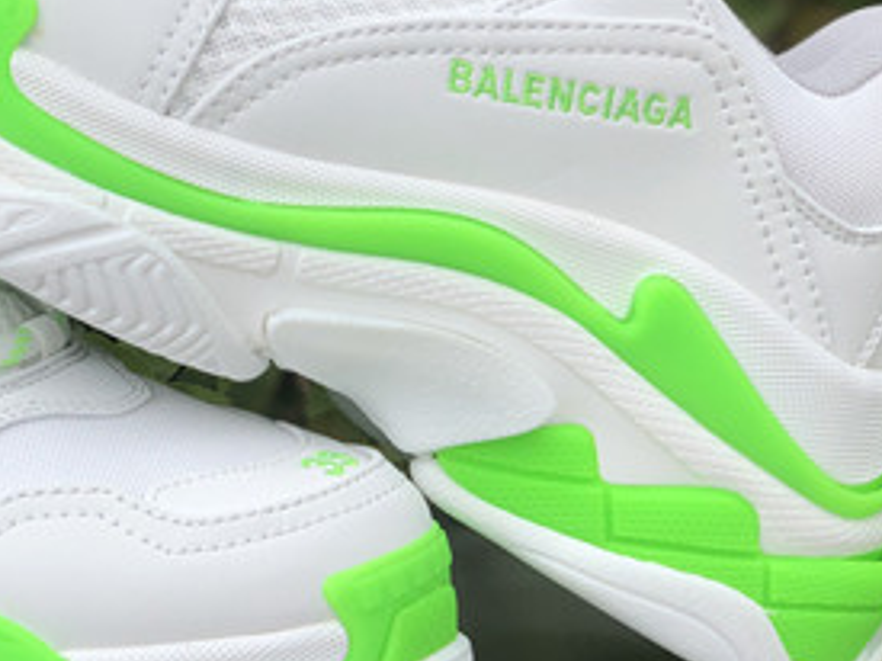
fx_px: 3566
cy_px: 377
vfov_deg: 10.6
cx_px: -77
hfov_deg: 13.8
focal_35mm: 140
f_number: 2.4
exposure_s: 1/444
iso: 16
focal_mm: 6
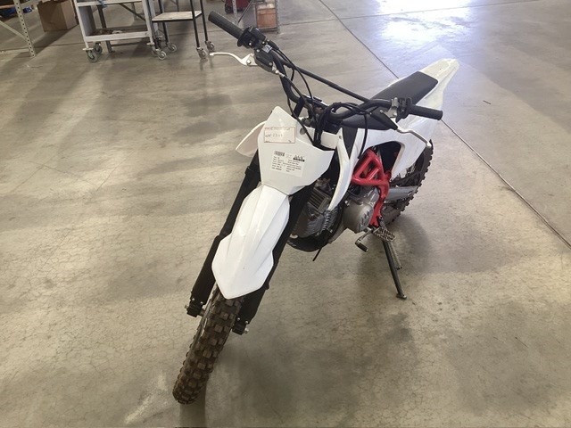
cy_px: 214
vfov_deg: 45.4
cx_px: 286
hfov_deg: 58.4
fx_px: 511
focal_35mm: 31
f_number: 2.4
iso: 80
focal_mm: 3.3
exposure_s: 1/120
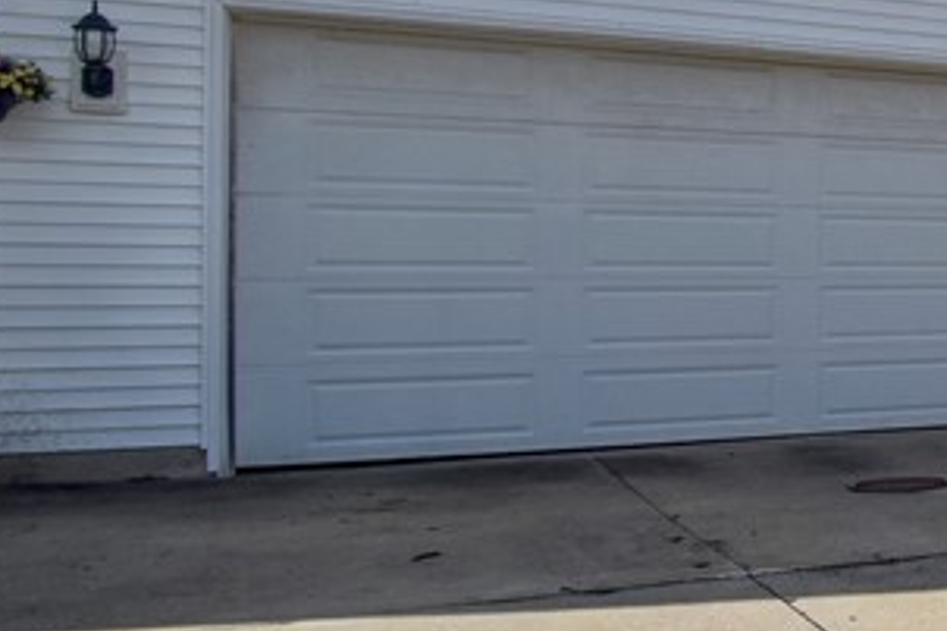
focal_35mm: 54
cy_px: 245
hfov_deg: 24.4
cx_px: 1558
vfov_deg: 25.0
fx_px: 1420
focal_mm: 10
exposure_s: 1/4000
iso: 400
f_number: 7.1
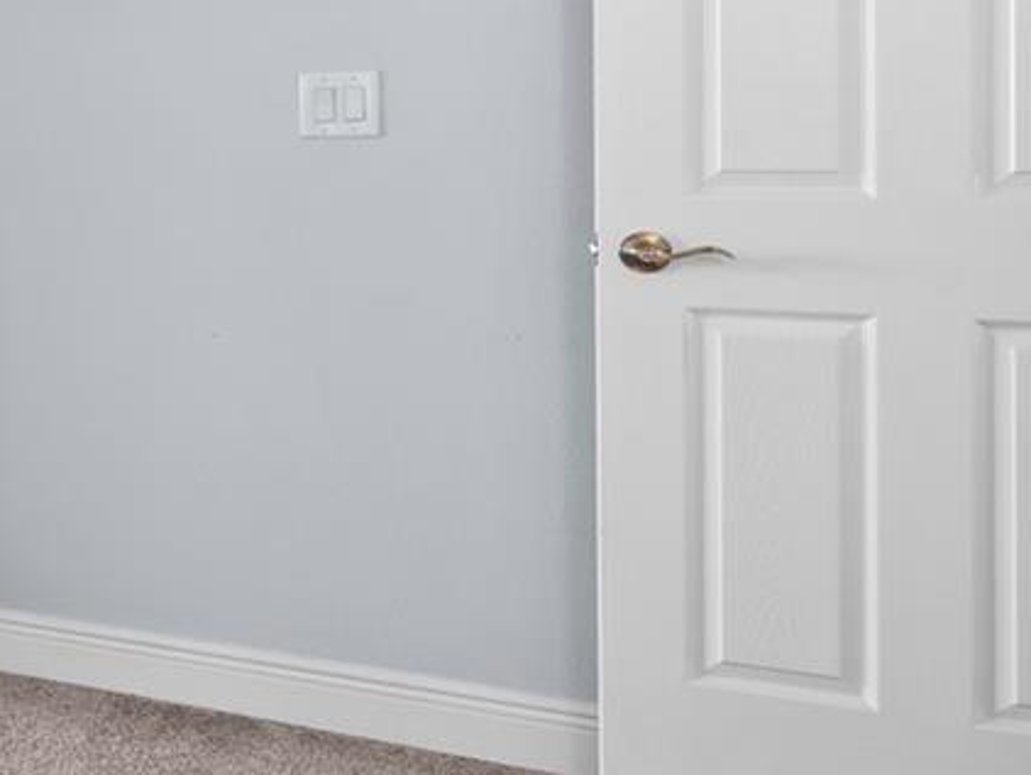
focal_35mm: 51
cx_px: -687
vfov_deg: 27.8
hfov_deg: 24.2
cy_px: 122
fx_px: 1520
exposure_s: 1/4
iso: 100
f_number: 4
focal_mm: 14
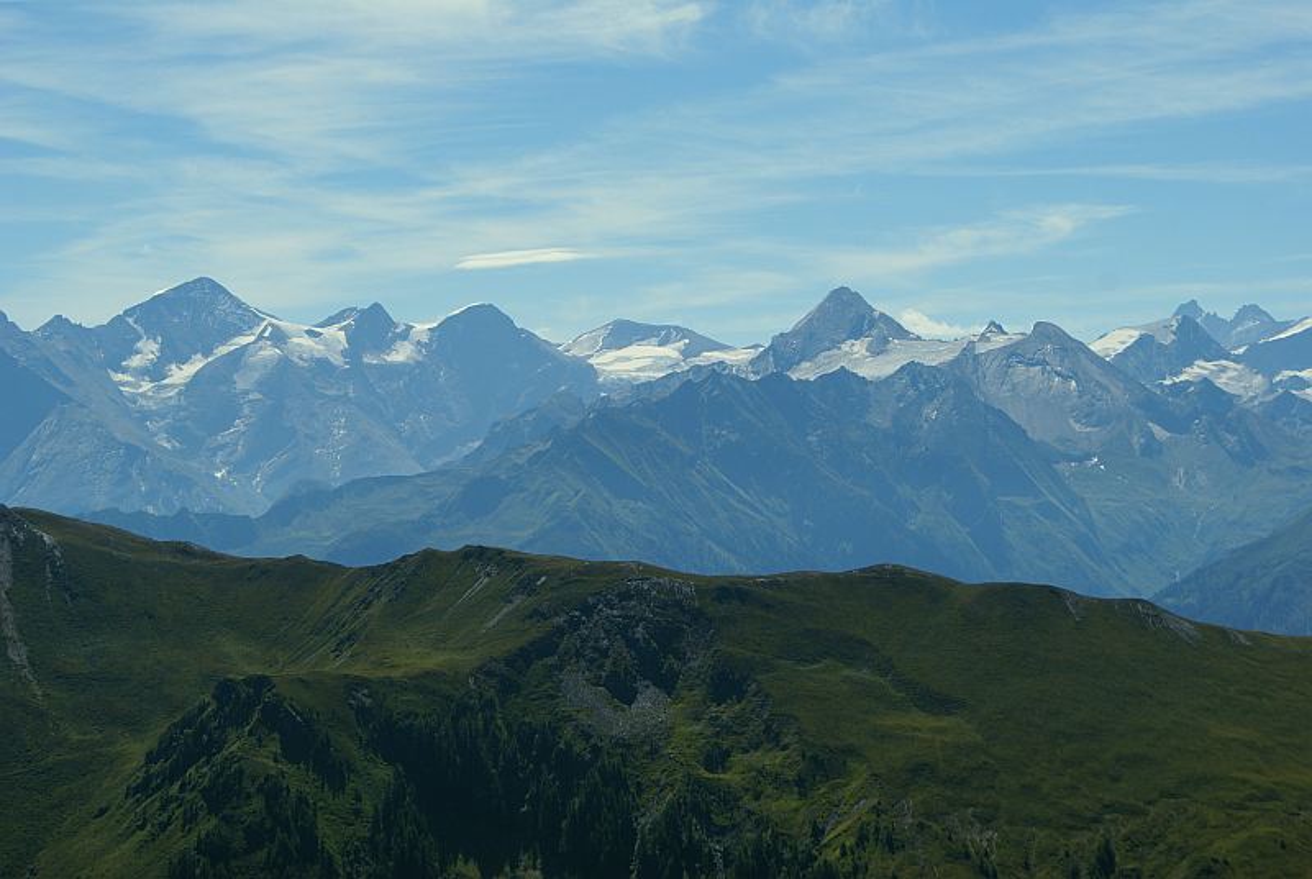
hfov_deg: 19.4
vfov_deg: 13.1
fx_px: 3832
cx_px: 656
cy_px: 440
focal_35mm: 105
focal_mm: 70
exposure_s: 1/400
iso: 100
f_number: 10
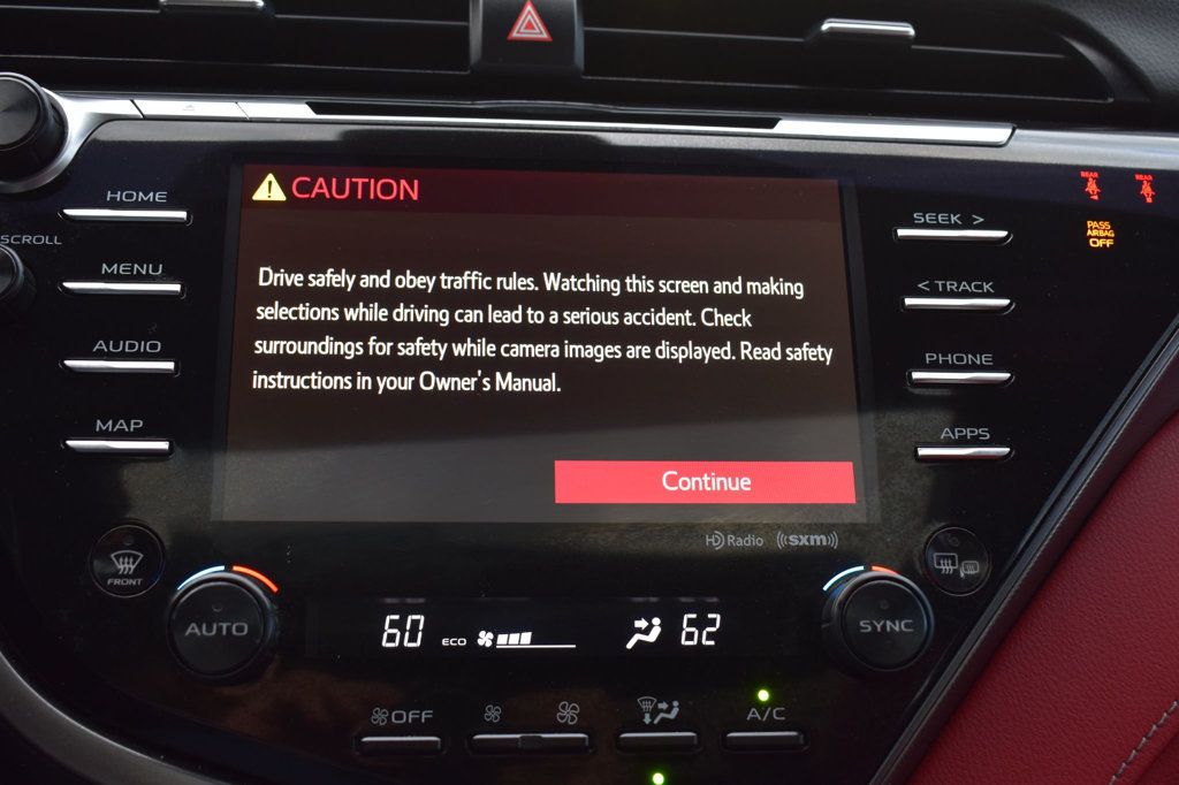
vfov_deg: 31.9
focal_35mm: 42
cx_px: 590
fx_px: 1375
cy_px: 392
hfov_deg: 46.4
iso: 400
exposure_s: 1/15
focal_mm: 28
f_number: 6.3
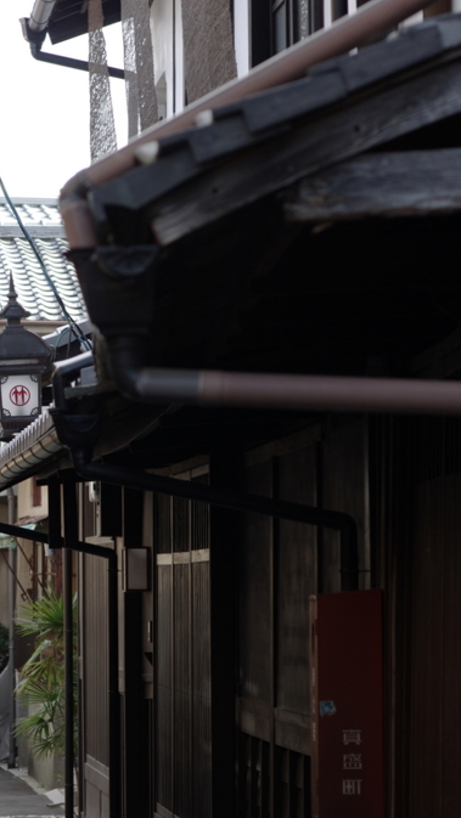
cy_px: 411
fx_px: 3626
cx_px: 16
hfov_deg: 7.2
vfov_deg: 12.9
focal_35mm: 167
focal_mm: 70
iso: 100
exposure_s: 1/125
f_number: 4
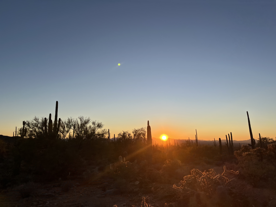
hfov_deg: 67.3
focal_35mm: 26
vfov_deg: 53.1
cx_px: 138
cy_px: 104
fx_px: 207
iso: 50
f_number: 1.6
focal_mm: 5.1
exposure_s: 1/1776
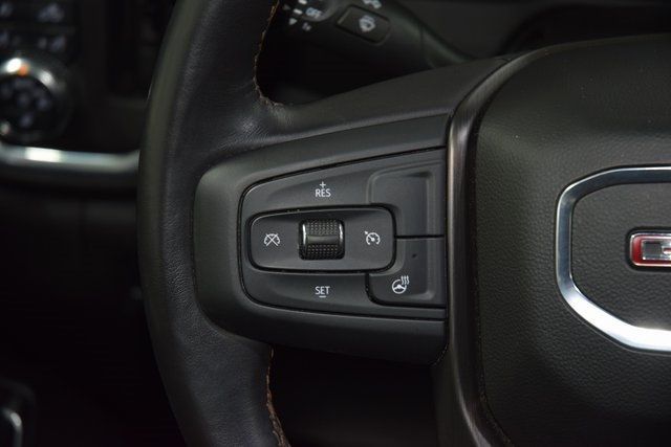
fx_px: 1957
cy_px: 224
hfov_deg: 19.5
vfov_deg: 13.0
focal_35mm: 105
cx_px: 336
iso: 1000
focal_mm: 70
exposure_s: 1/30
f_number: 4.5
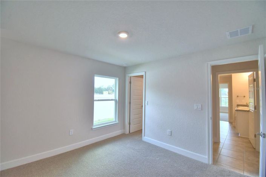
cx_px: 133
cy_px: 88
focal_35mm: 15
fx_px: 111
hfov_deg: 100.4
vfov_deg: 77.2
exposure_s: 1/125
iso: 400
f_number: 4.5
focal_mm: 10
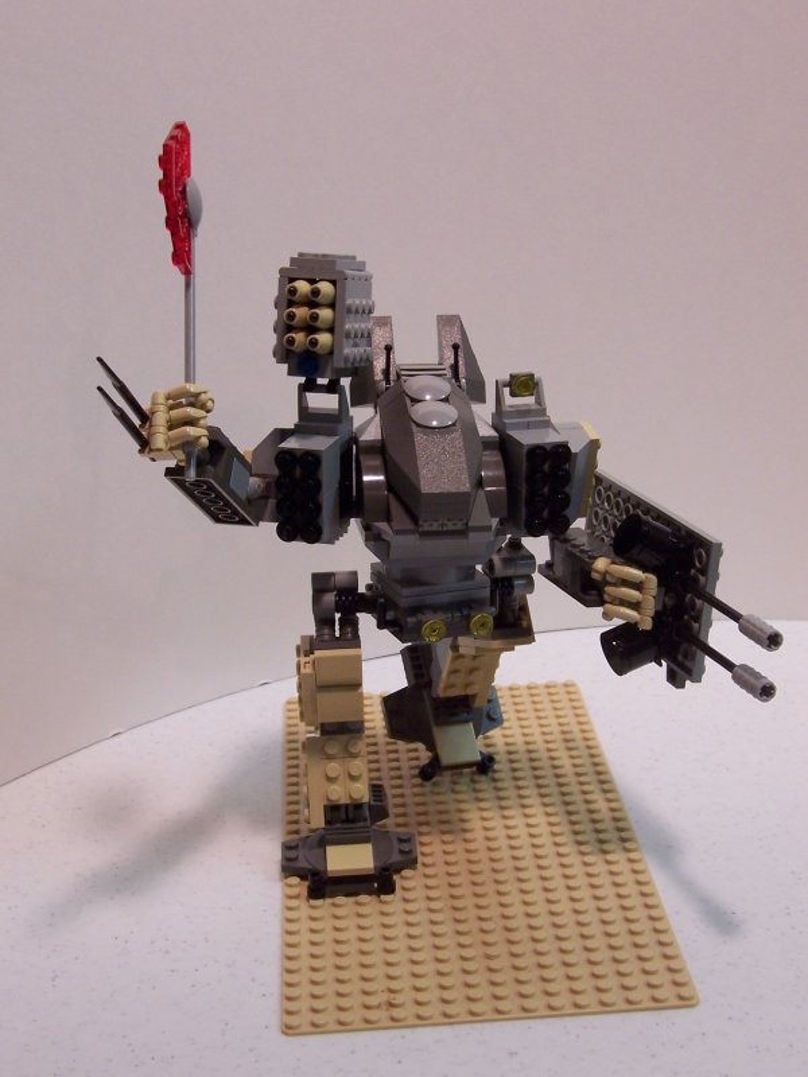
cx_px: 404
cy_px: 538
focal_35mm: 60
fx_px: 1867
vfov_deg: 32.2
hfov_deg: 24.4
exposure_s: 1/20
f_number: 4.8
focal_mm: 10
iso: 140
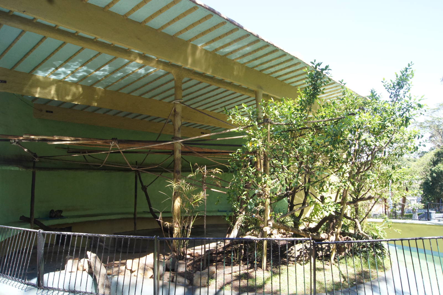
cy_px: 148
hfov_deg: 67.4
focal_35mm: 27
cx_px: 222
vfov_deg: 47.9
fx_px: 332
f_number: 10
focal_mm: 18
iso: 800
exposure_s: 1/125
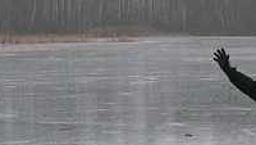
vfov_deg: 6.1
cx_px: 261
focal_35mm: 195
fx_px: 1325
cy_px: 246
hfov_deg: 10.9
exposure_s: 1/180
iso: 50
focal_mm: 5.4
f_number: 2.8
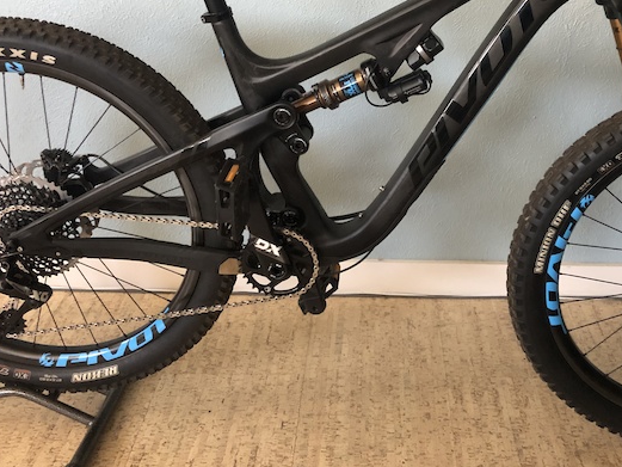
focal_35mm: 43
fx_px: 773
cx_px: 384
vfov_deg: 33.0
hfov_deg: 43.5
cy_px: 119
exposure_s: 1/15
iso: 100
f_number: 1.8
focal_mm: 3.99
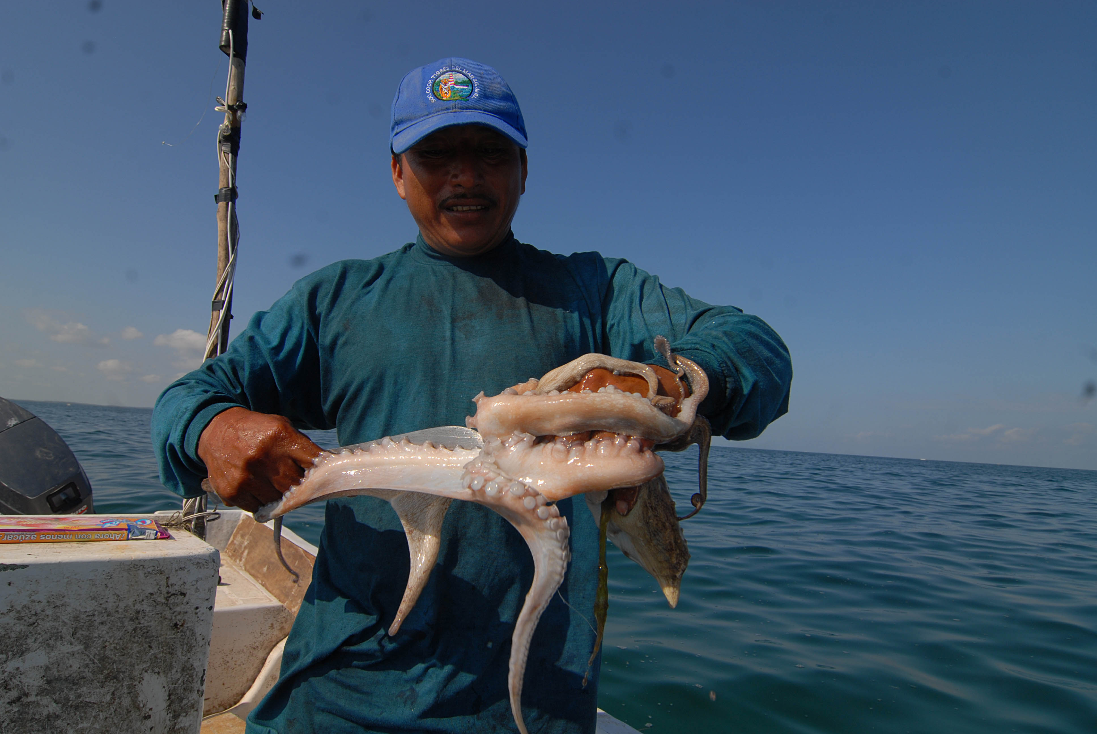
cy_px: 367
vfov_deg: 63.4
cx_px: 548
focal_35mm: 20
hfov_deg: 85.4
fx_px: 595
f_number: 9
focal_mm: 13
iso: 100
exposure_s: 1/320
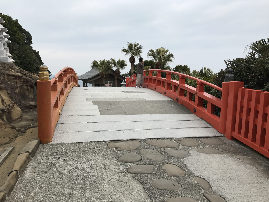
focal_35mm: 28
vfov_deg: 49.7
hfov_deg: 63.4
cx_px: 134
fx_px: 218
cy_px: 101
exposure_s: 1/1244
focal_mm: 3.99
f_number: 1.8
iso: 20
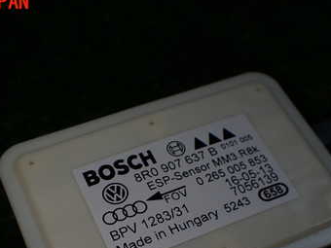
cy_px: 209
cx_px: 144
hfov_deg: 36.1
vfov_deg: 26.8
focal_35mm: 53
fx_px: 507
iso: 100
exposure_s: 1/250
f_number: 3.2
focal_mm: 5.4
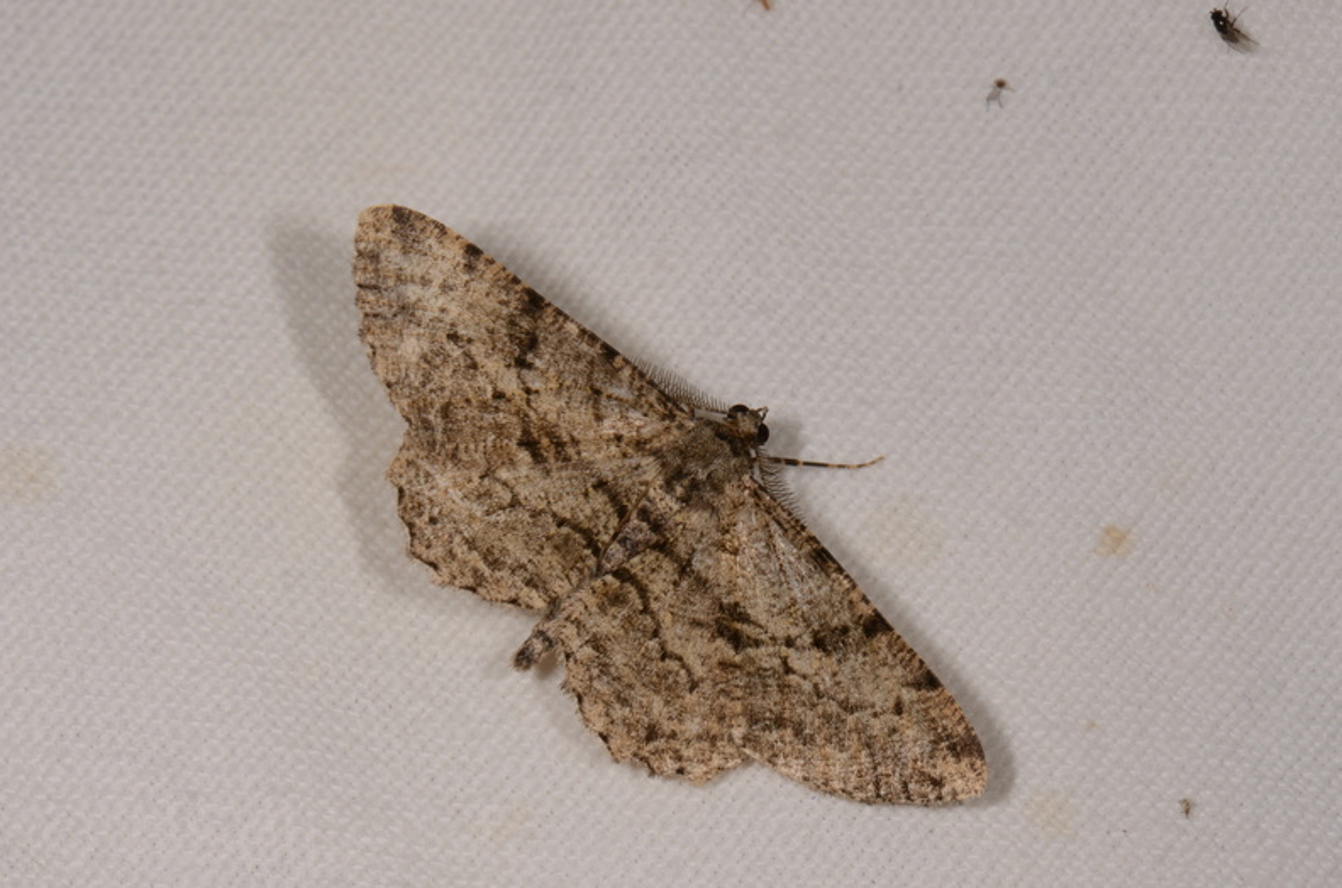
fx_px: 4741
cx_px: 671
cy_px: 444
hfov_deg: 16.1
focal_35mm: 128
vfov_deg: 10.7
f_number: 25
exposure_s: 1/60
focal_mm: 85
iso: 100
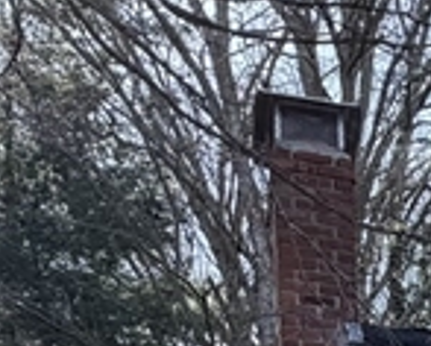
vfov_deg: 8.0
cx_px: 1311
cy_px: 1094
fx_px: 2082
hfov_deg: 9.3
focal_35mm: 163
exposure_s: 1/1238
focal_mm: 6.76
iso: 80
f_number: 1.78
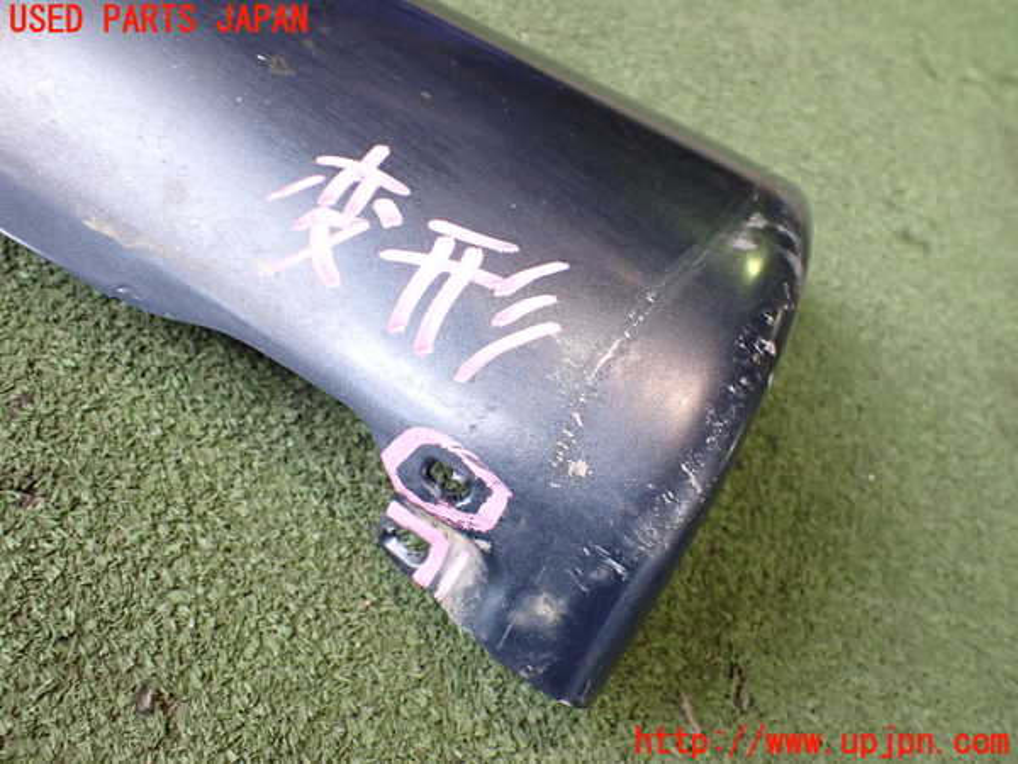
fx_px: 882
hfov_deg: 60.0
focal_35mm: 30
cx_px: 509
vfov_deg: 46.8
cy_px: 382
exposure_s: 1/125
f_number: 2.3
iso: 500
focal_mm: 5.4
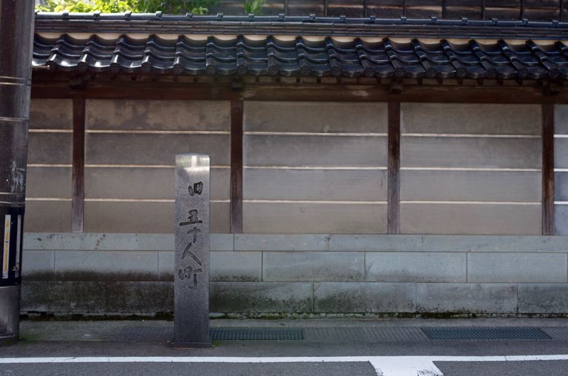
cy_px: 183
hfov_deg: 39.0
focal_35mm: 51
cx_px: 285
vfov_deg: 26.4
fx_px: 803
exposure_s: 1/200
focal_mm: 31
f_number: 4
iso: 100
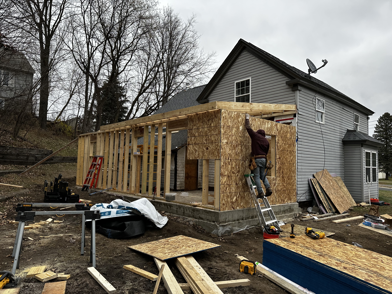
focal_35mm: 24
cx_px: 196
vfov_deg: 56.8
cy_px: 147
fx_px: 272
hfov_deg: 71.6
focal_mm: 6.86
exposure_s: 1/387
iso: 80
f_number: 1.78
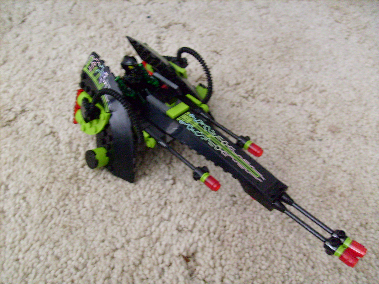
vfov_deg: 40.7
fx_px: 383
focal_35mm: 35
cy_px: 142
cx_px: 190
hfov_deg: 52.6
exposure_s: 1/4
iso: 200
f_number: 2.8
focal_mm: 5.8
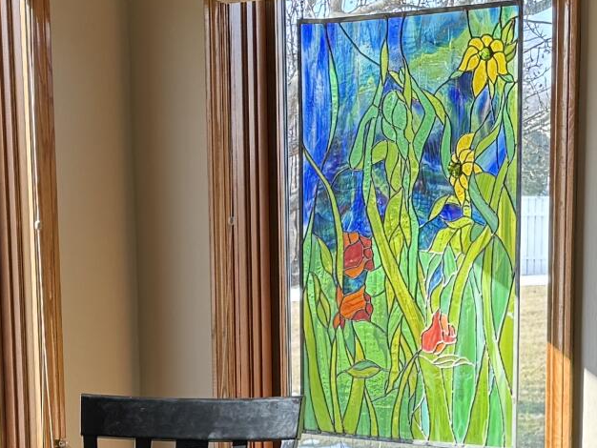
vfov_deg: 12.6
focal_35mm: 115
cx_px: 280
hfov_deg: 17.1
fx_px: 1984
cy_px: 531
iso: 80
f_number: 1.78
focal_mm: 6.76
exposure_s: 1/279
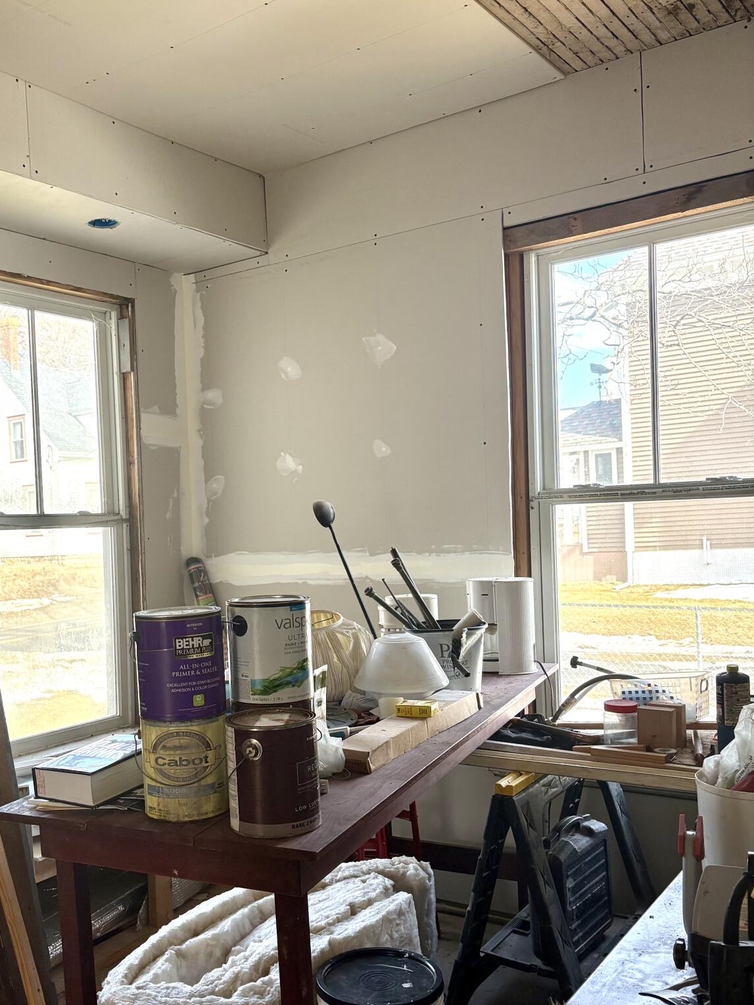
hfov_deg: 41.4
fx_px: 987
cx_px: 262
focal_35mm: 34
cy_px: 563
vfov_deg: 53.8
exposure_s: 1/113
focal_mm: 5.96
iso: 125
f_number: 1.6
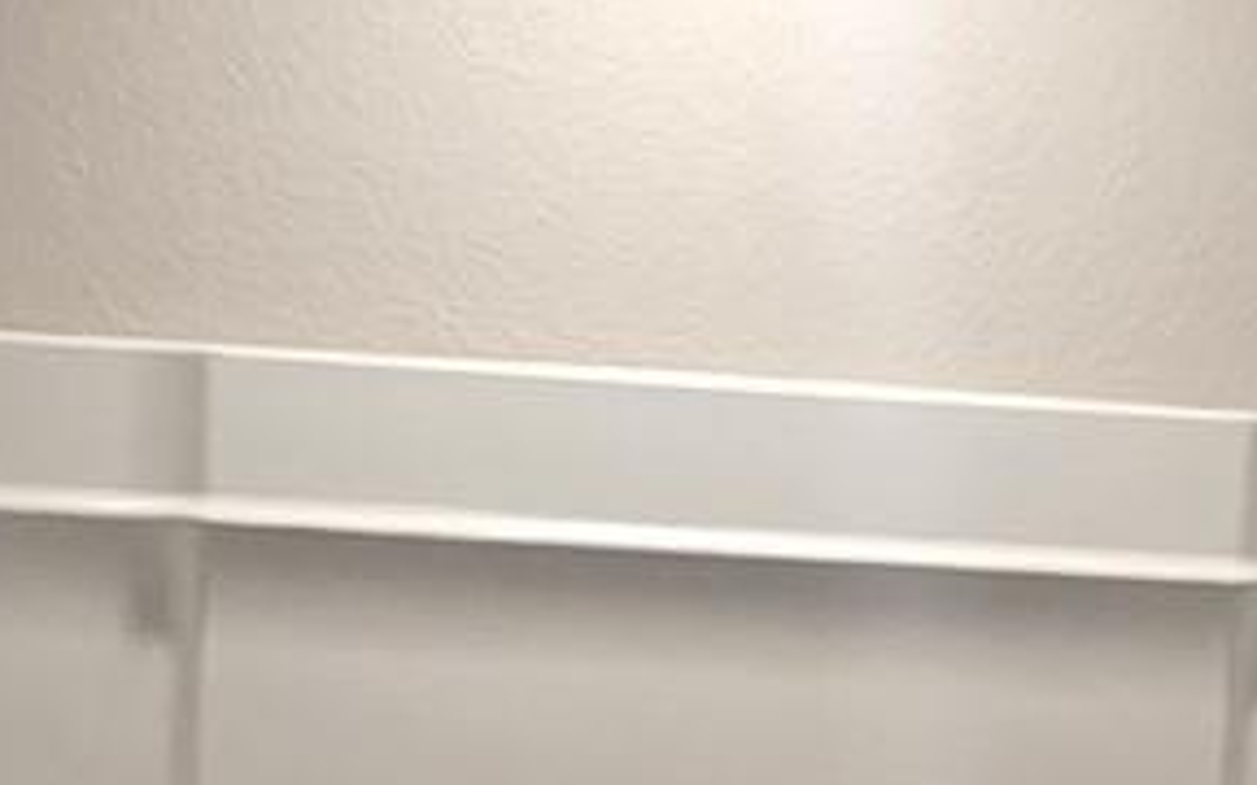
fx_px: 3357
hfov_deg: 21.2
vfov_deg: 12.4
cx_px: 781
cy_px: 1313
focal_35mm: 98
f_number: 2.2
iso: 160
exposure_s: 1/60
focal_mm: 2.2
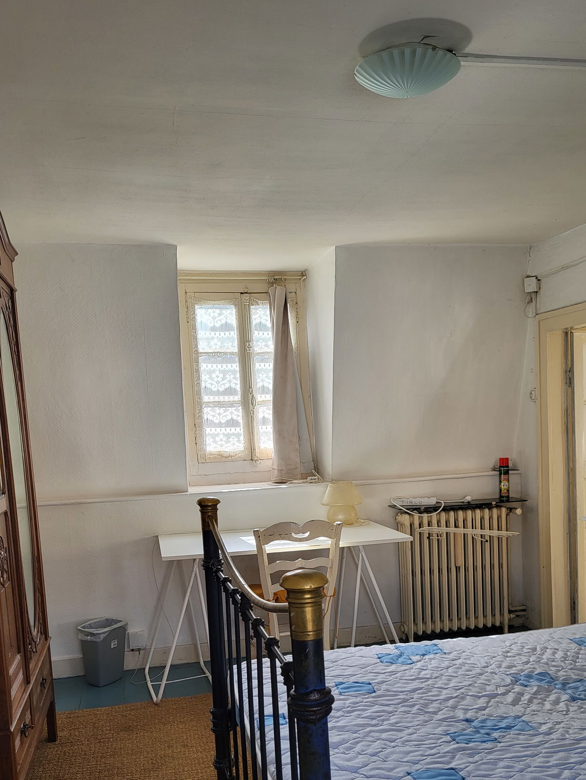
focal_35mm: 34
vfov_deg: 53.3
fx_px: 767
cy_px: 491
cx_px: 328
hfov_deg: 41.7
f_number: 1.8
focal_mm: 5.4
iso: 40
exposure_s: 1/100
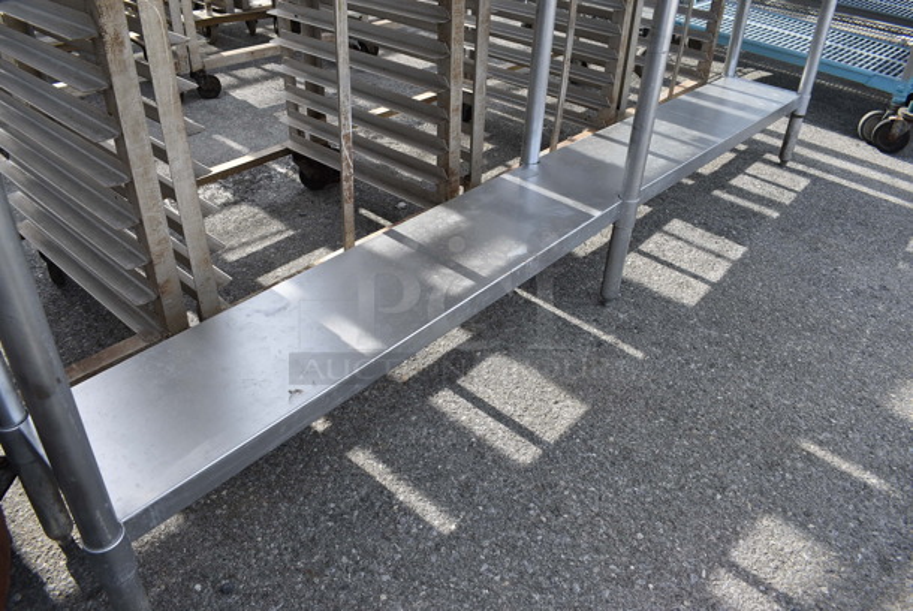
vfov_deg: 48.0
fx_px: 685
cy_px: 306
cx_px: 456
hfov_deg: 67.3
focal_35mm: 27
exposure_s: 1/400
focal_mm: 18
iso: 200
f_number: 8
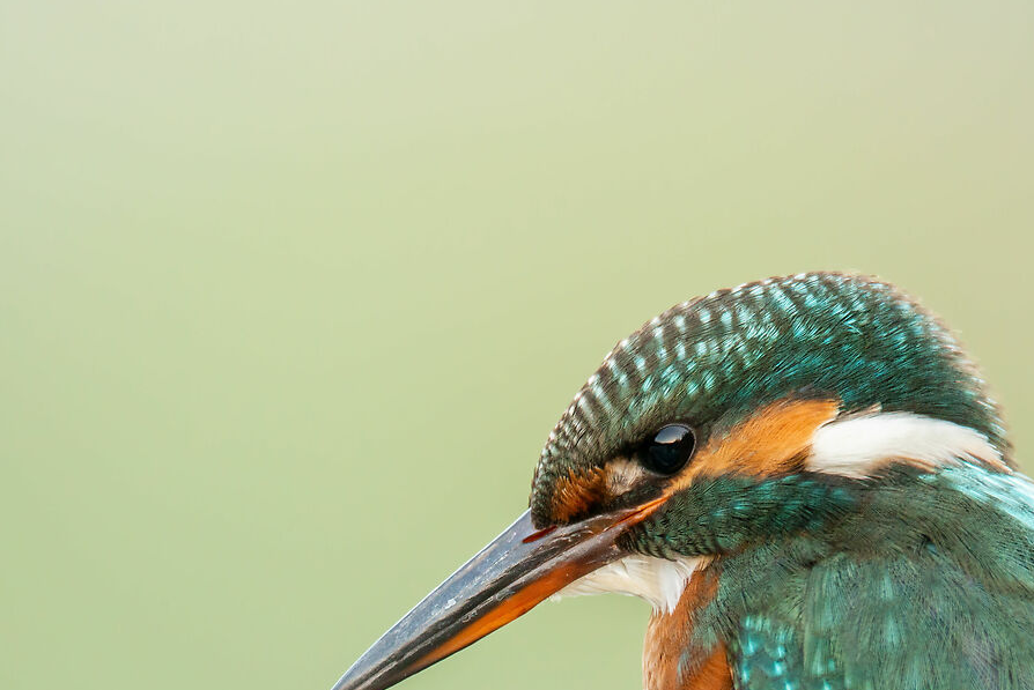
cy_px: 745
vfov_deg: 0.9
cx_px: 518
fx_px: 46263
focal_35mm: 1610
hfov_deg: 1.3
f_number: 6.3
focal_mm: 600
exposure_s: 1/80
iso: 640
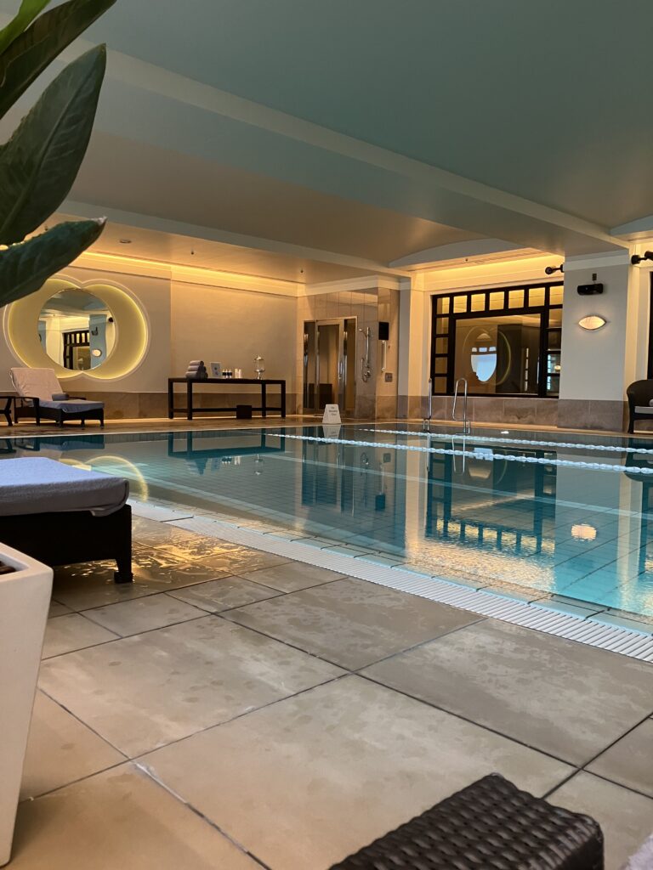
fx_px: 704
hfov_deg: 49.7
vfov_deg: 63.4
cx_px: 326
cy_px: 435
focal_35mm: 28
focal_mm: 3.99
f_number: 1.8
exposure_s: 1/50
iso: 250
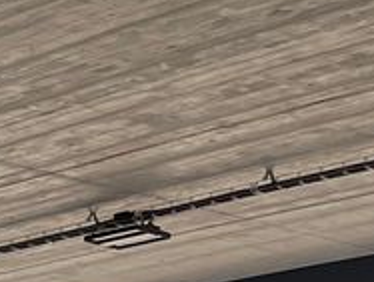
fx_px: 1537
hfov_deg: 11.6
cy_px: 722
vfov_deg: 9.2
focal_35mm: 142
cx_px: -492
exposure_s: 1/583
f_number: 1.6
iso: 50
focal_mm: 5.1
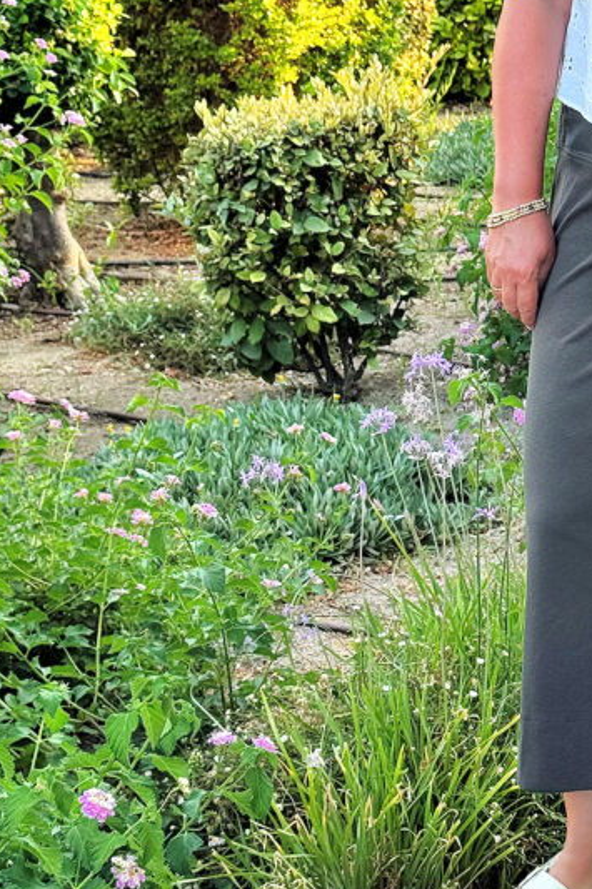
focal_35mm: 96
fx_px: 2369
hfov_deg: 14.1
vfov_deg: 21.1
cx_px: 575
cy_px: 255
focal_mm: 6.76
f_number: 1.78
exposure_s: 1/187
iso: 64
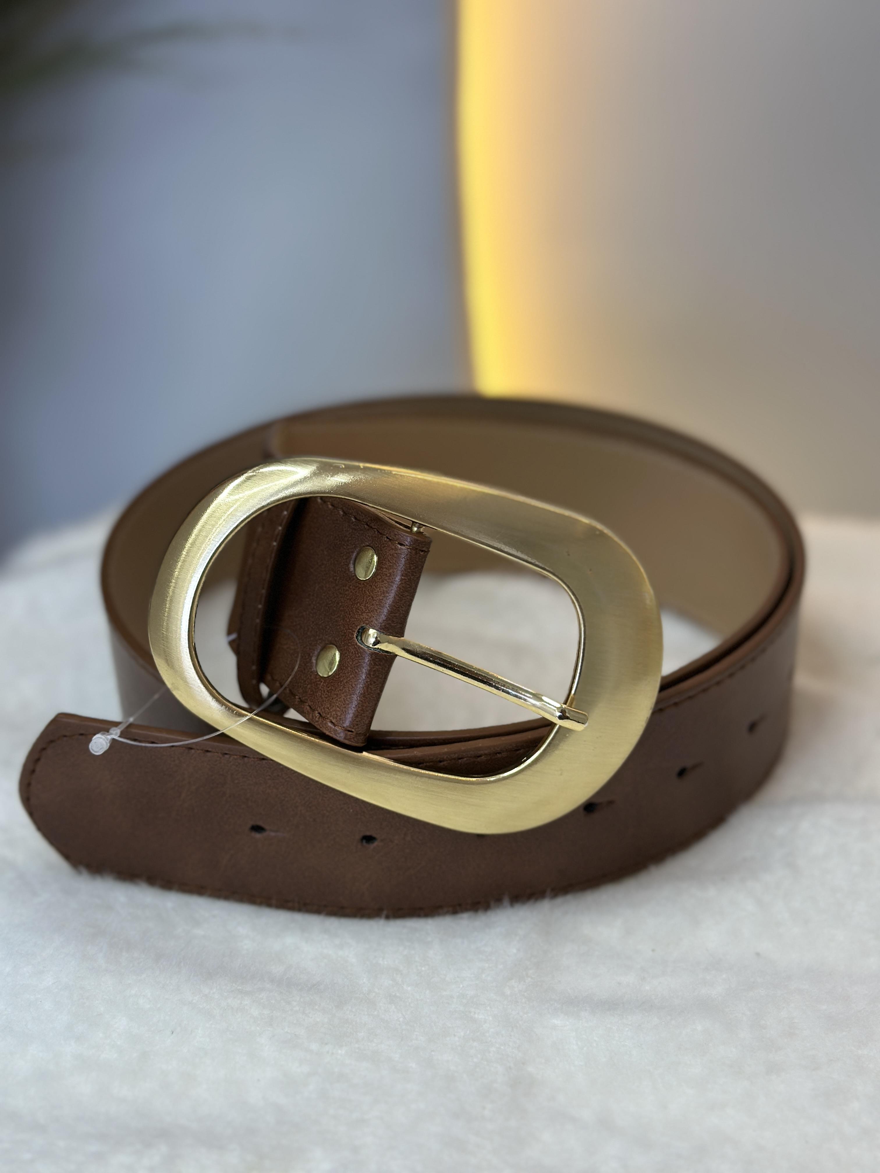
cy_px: 586
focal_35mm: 48
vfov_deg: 39.7
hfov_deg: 30.3
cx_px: 440
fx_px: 1627
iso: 125
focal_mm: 6.86
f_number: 1.78
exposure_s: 1/104
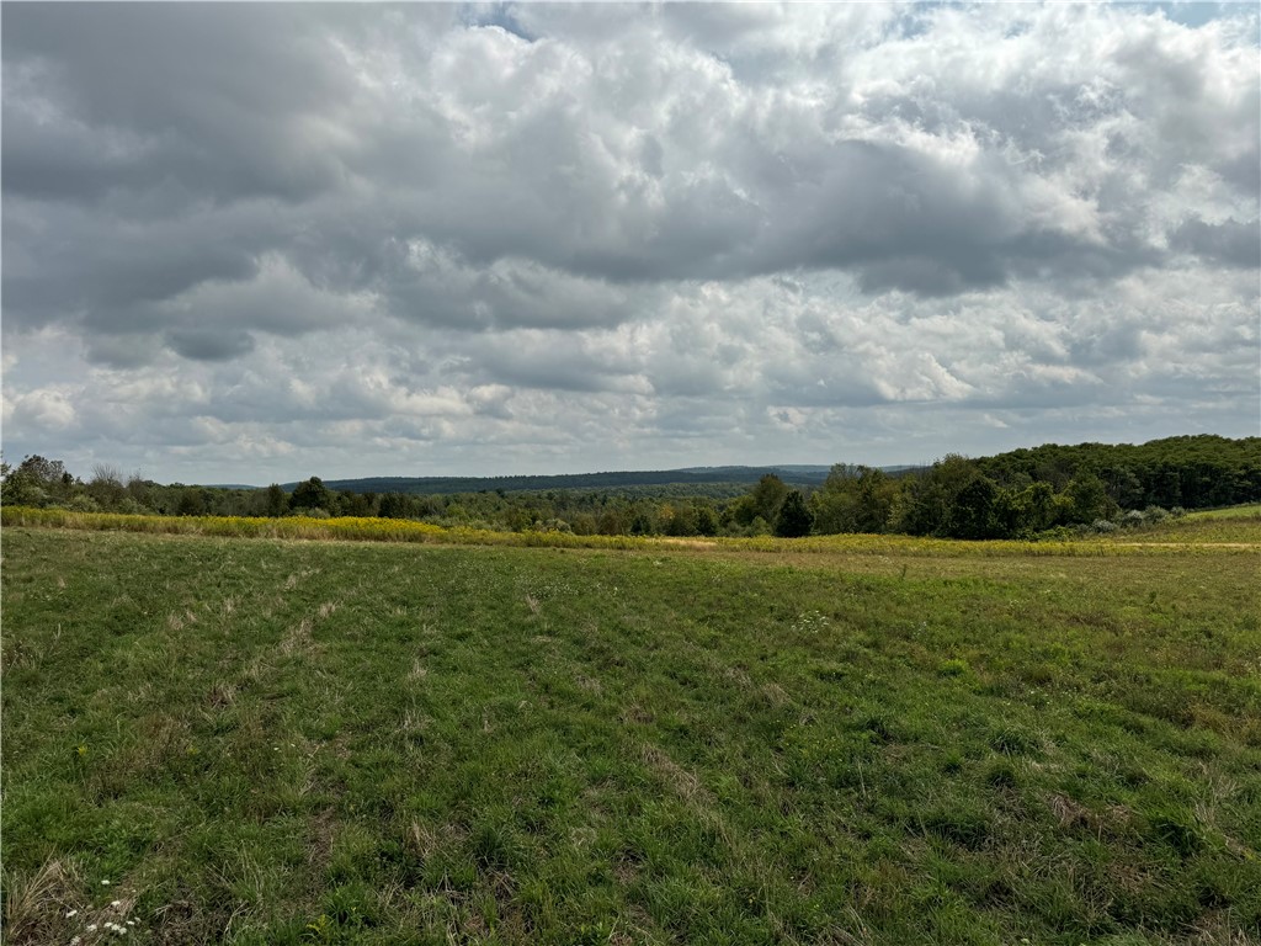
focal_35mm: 24
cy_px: 473
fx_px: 874
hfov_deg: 71.6
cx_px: 630
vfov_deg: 56.8
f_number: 1.78
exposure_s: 1/12346
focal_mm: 6.76
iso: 80
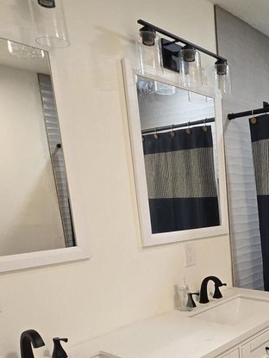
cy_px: 274
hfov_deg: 38.5
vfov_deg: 53.9
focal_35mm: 32
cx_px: 277
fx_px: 332
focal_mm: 2.2
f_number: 2.2
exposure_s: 1/60
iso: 200
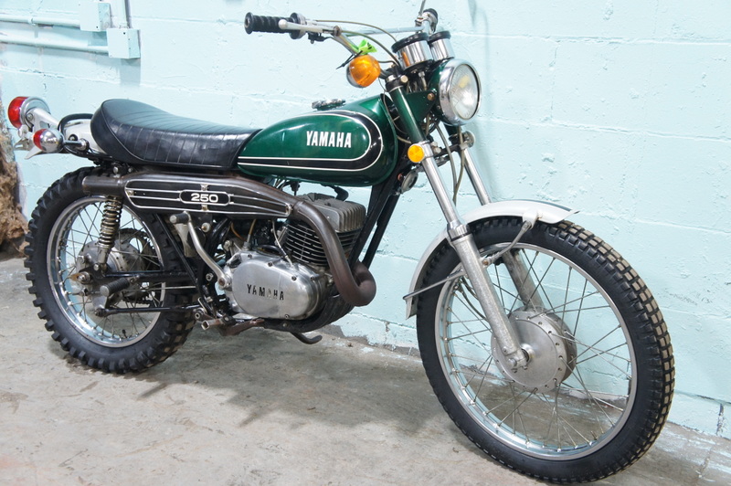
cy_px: 243
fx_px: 883
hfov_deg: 45.0
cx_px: 366
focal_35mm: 44
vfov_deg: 30.8
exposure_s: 1/40
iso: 1600
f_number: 4
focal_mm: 29
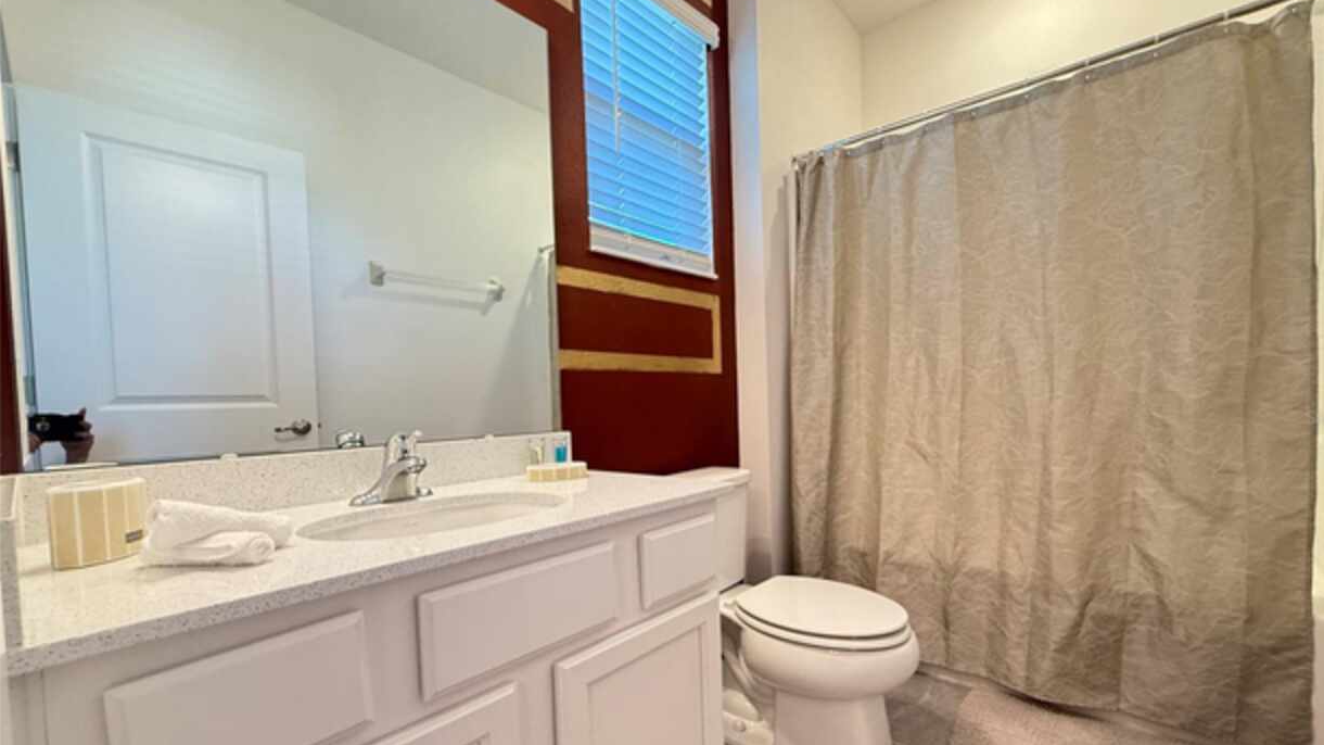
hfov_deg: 99.3
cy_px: 417
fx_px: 562
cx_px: 693
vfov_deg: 66.8
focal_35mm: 16
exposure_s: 1/60
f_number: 2.2
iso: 500
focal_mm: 2.22
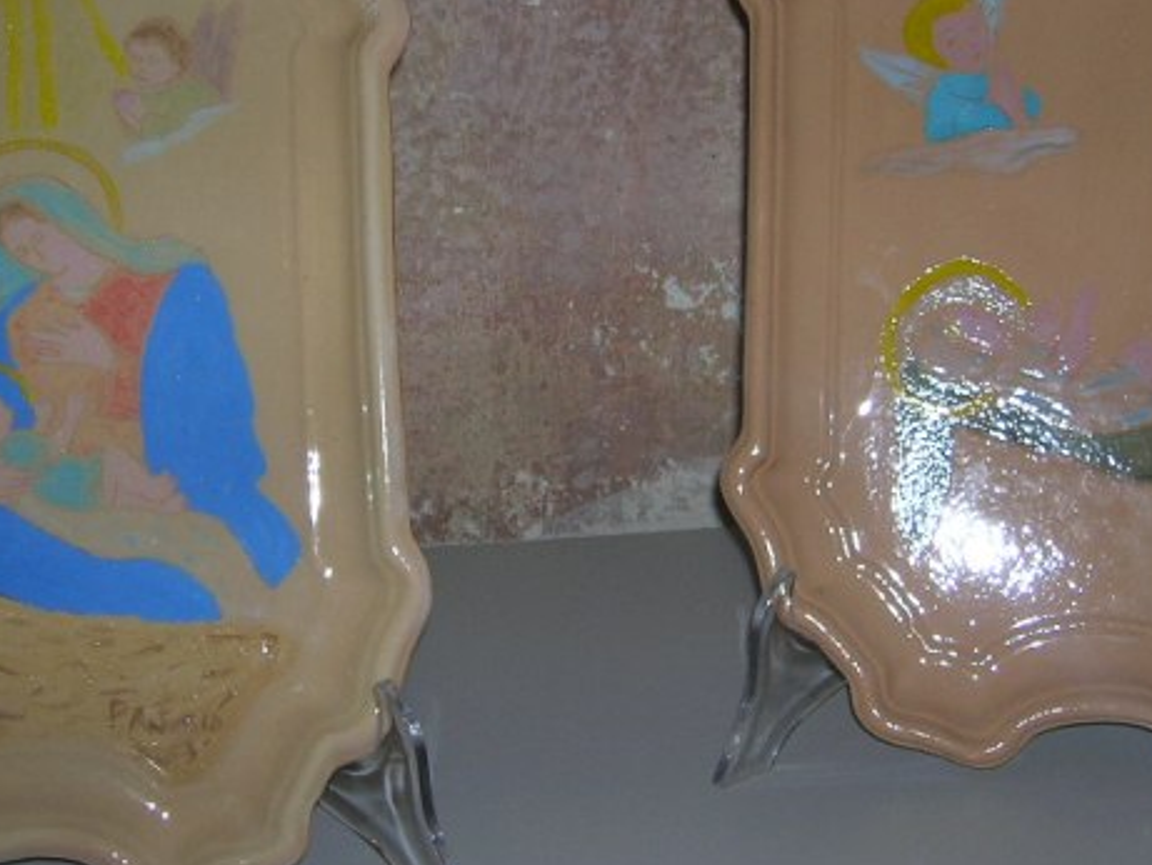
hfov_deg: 32.7
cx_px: 580
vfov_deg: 24.7
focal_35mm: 59
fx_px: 1964
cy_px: 305
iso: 50
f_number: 2.9
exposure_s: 1/60.1
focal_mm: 5.7
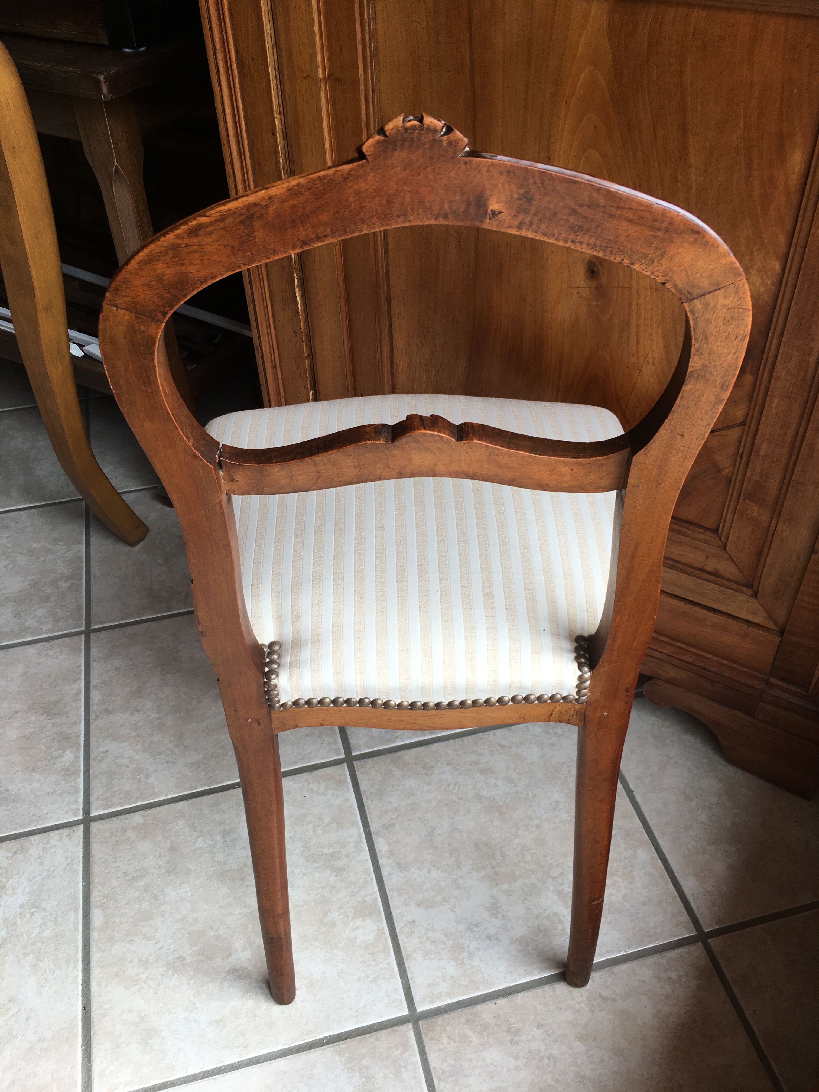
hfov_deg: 48.2
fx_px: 915
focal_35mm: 29
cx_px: 410
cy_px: 546
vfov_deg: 61.7
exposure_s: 1/100
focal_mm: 4.15
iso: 25
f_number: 2.2
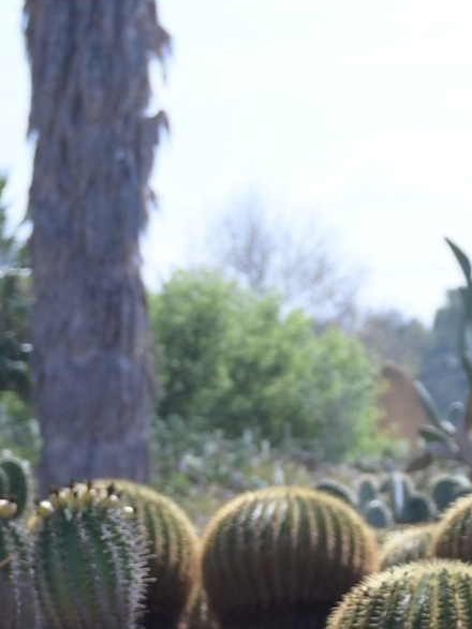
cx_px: 1064
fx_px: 4456
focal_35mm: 245
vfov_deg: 8.1
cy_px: 104
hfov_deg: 5.9
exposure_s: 1/1000
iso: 100
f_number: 3.2
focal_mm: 39
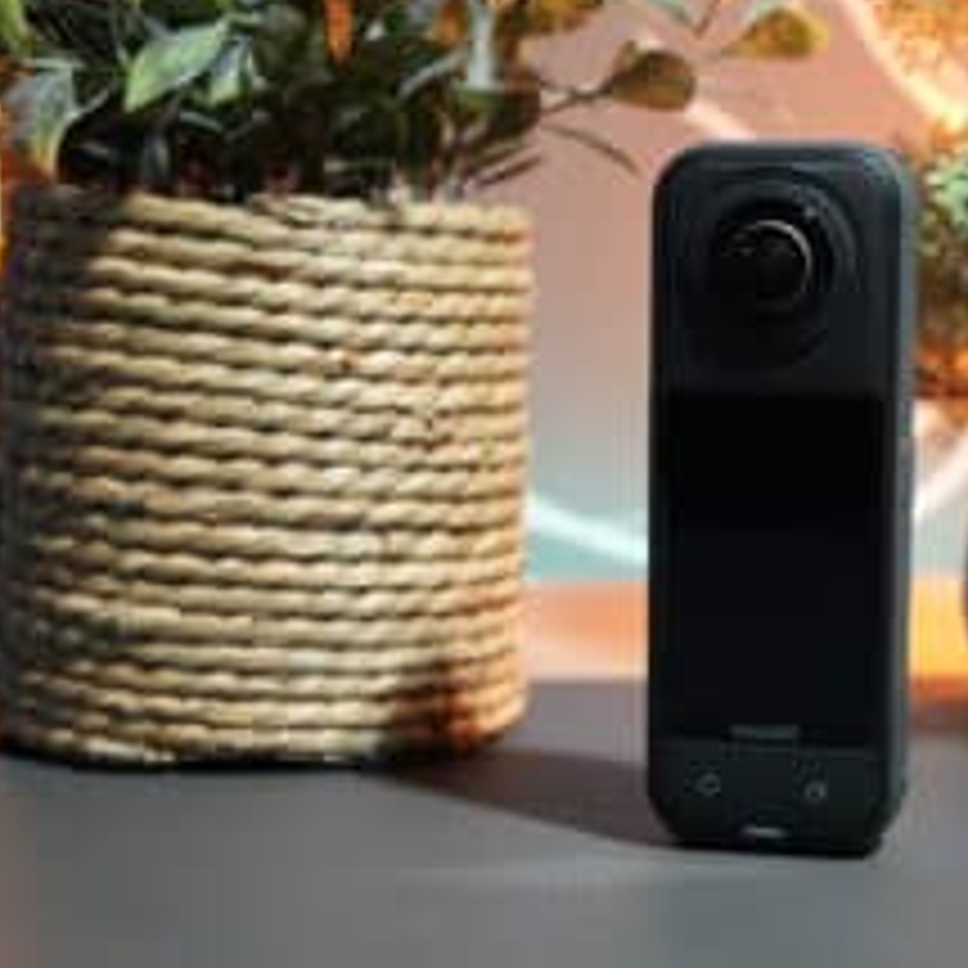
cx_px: 698
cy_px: 518
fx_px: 2789
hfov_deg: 19.6
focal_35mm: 88
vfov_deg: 19.7
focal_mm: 57.1
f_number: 7.1
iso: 2500
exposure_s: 1/60
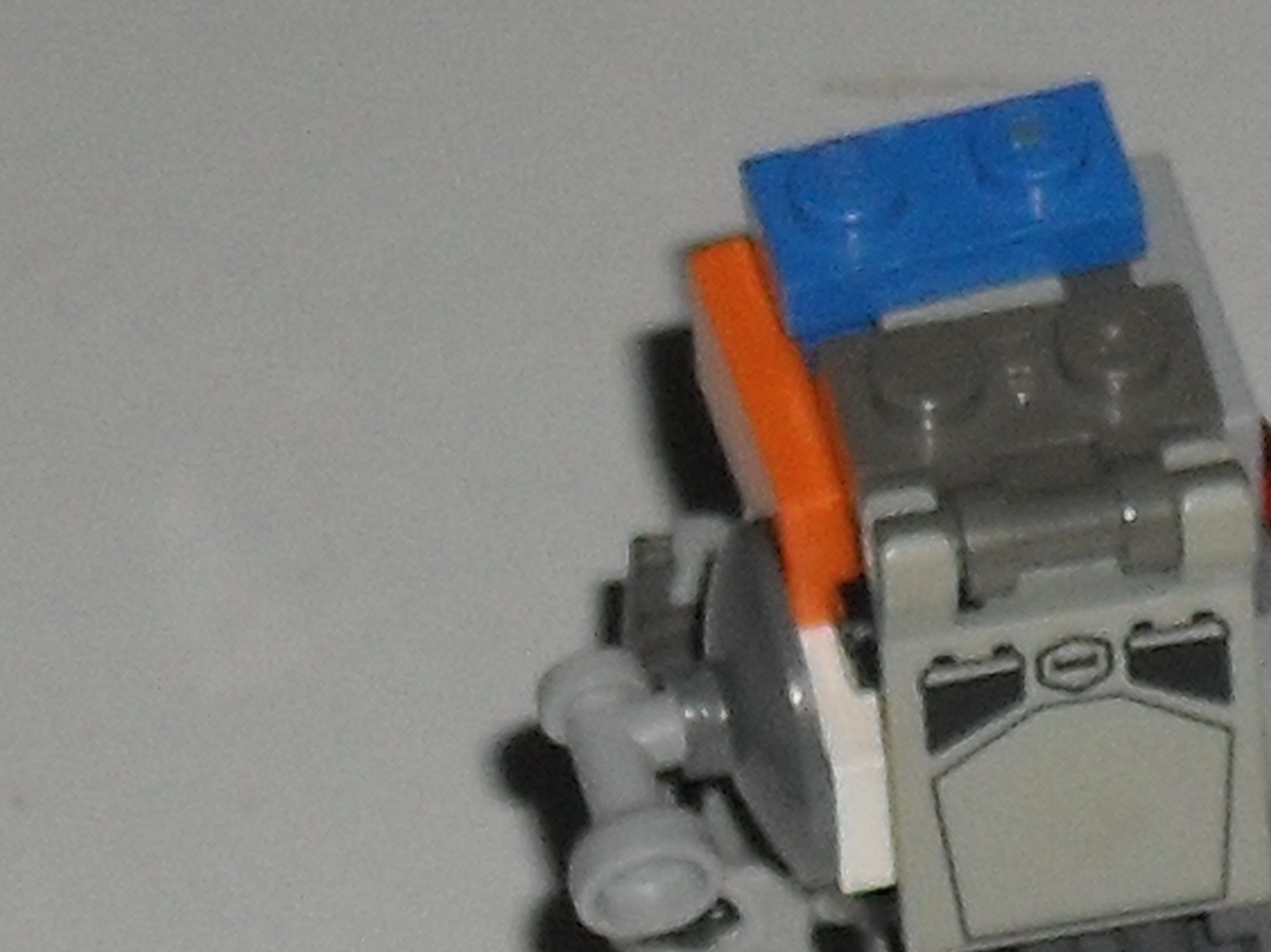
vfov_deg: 3.0
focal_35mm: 500
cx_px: 2329
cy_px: 308
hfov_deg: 3.9
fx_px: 18351
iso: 100
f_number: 5
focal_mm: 13.6
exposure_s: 1/60
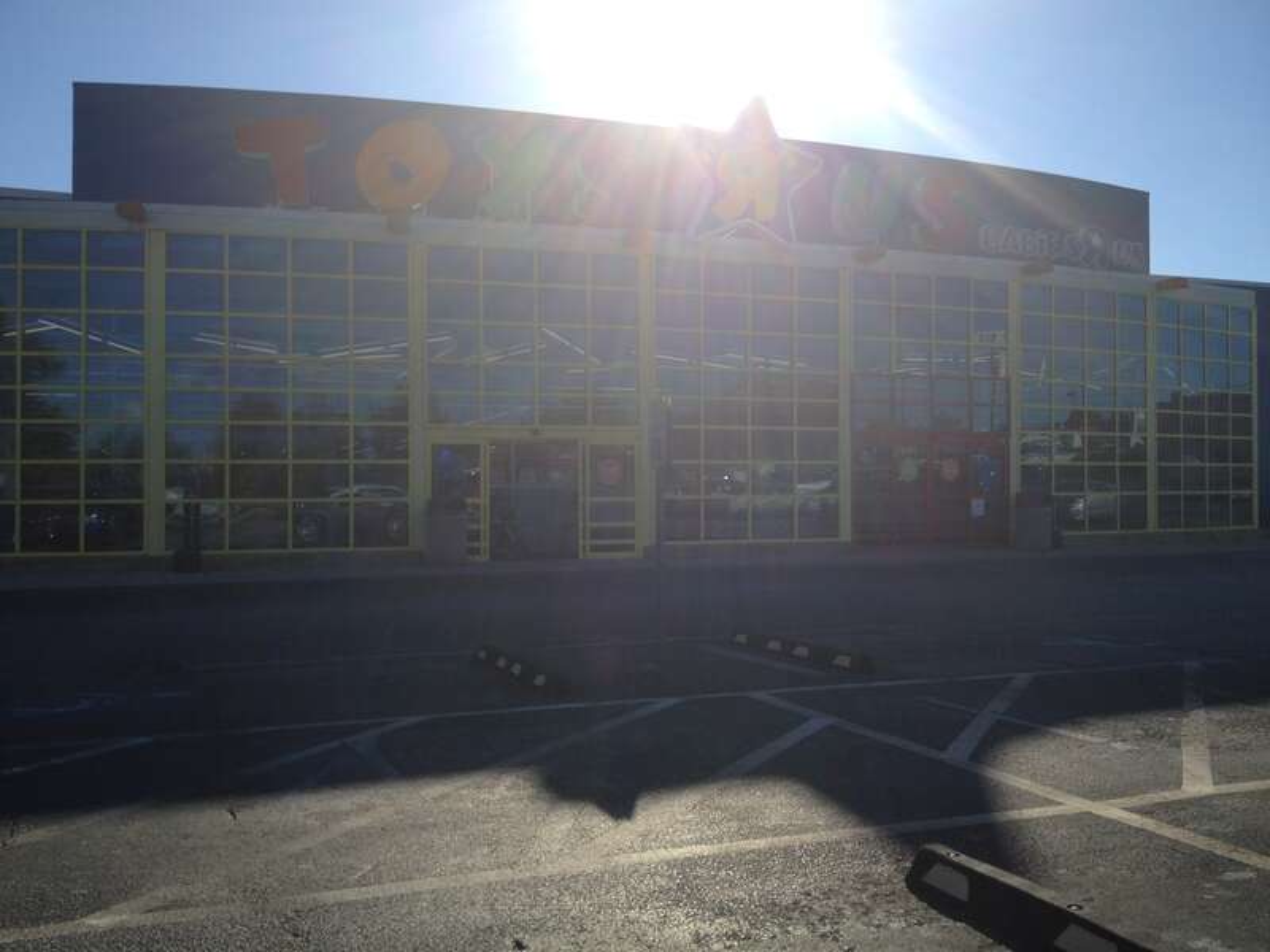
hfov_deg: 52.6
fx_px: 1284
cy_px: 476
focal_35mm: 35
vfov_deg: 40.7
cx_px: 635
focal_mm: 4.28
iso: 64
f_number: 2.4
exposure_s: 1/2632
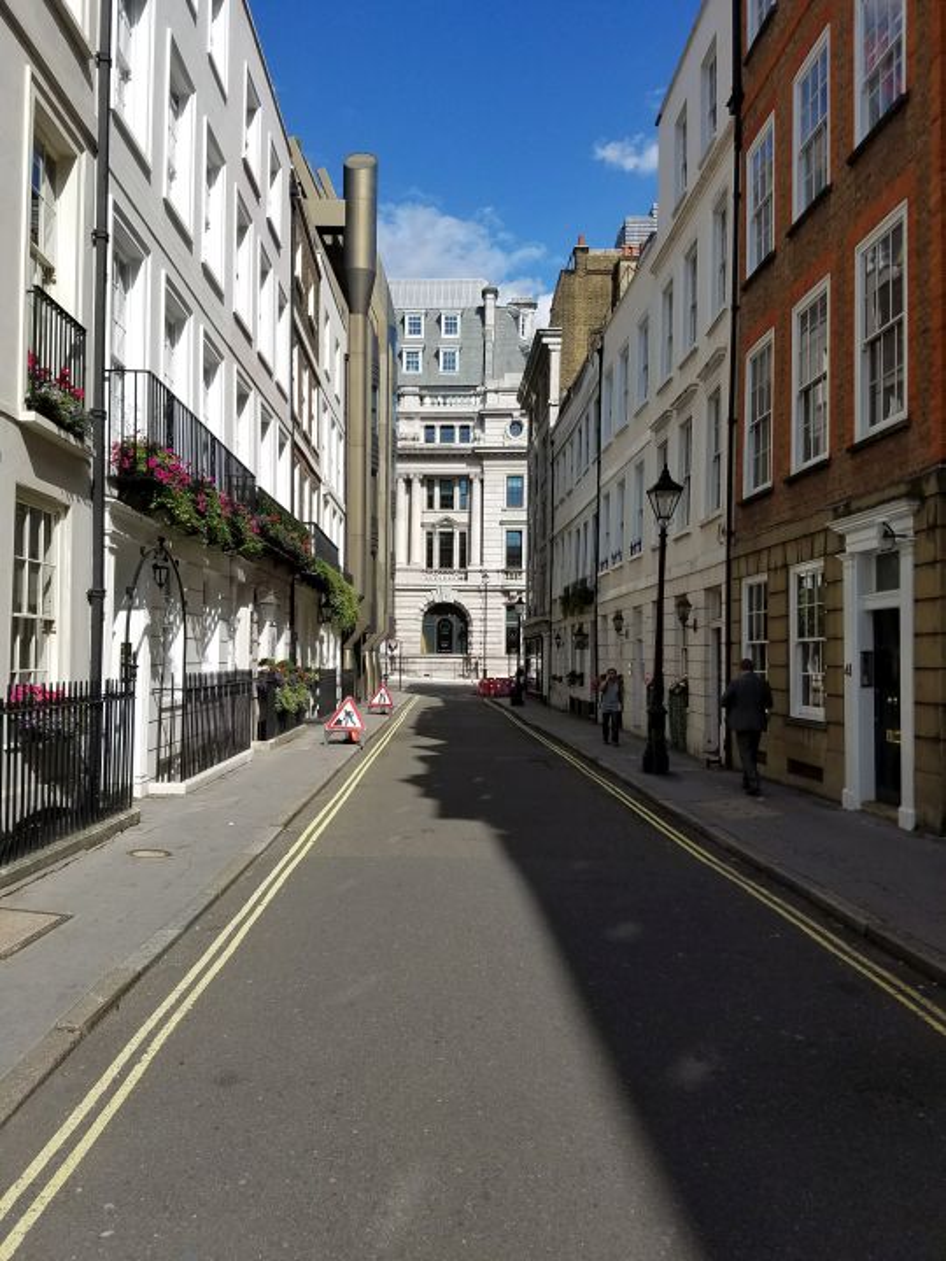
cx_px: 473
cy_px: 630
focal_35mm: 26
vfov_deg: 67.3
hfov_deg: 53.1
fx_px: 947
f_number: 1.7
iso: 50
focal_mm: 4.2
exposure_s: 1/3144
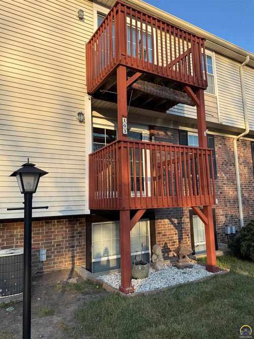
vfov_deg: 71.6
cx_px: 127
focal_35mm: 24
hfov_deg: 56.8
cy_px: 170
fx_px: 235
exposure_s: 1/1522
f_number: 1.78
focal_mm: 6.76
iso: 80
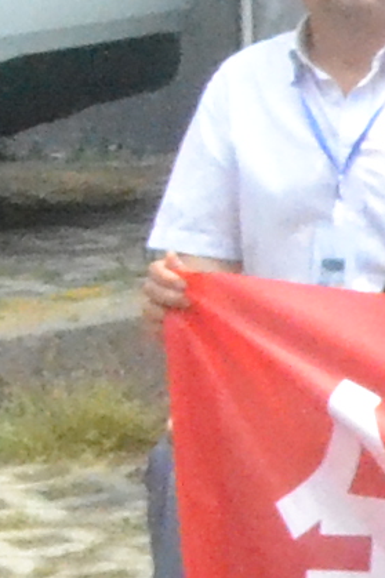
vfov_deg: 6.2
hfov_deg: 3.2
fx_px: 5298
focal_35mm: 330
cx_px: 3012
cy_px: -80
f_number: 16
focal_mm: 20
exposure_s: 1/800
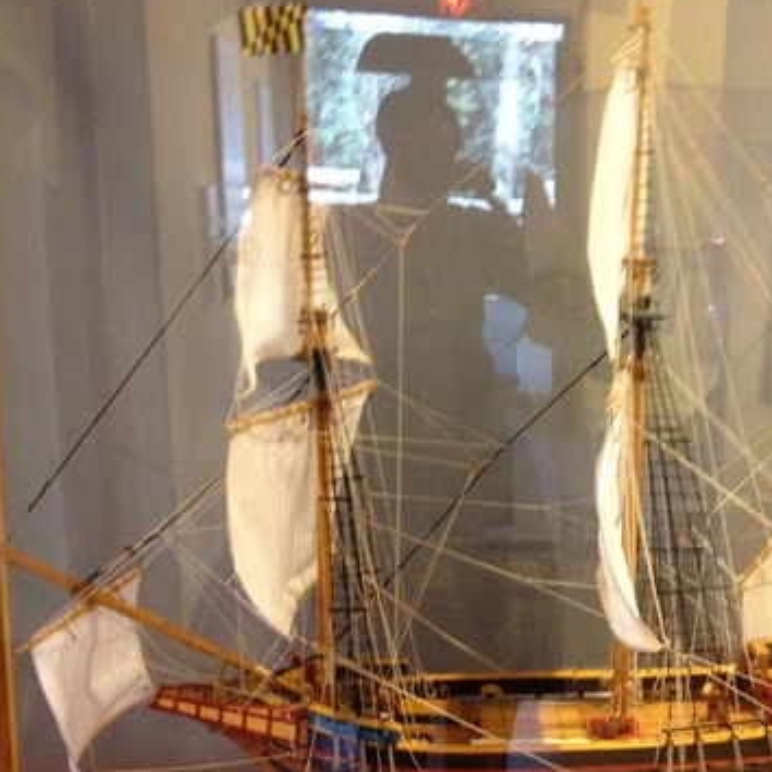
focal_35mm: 56
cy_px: 512
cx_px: 587
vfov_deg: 30.3
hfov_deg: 30.0
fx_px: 1413
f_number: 2.4
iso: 400
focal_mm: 4.28
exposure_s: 1/20
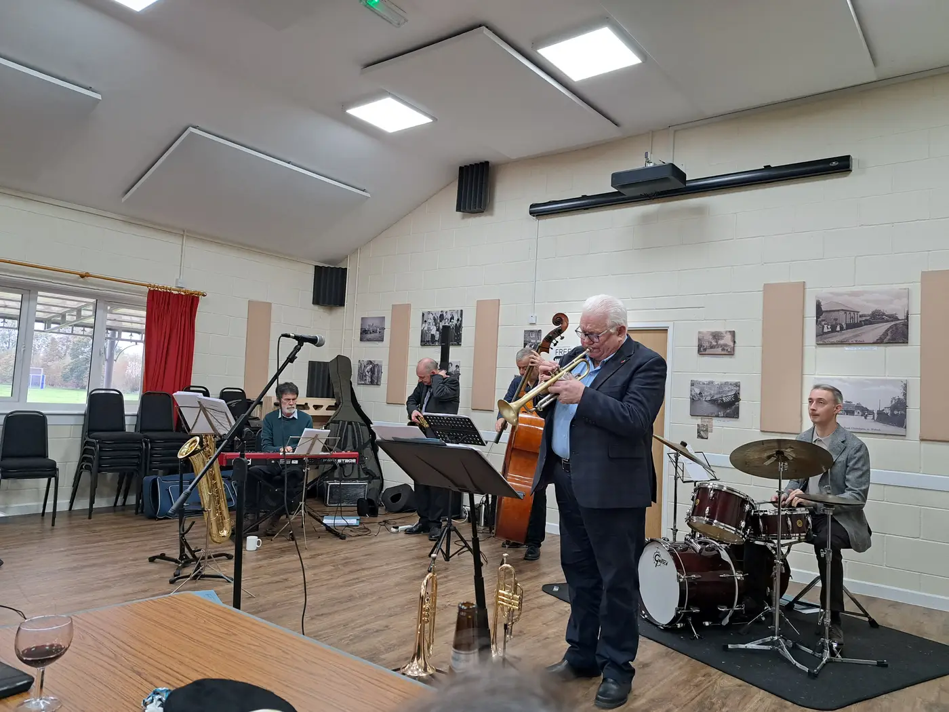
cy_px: 356
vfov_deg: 56.8
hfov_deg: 71.6
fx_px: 658
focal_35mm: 24
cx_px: 474
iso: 200
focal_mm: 5.23
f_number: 1.8
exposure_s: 1/50
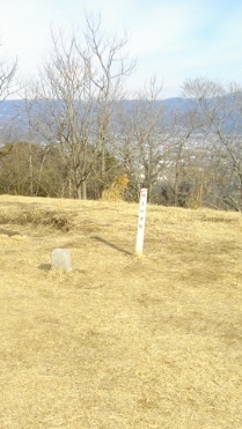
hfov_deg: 25.4
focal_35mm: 47
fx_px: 536
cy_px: 214
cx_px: 103
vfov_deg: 43.7
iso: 100
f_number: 2.9
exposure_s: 1/1000
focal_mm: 5.7
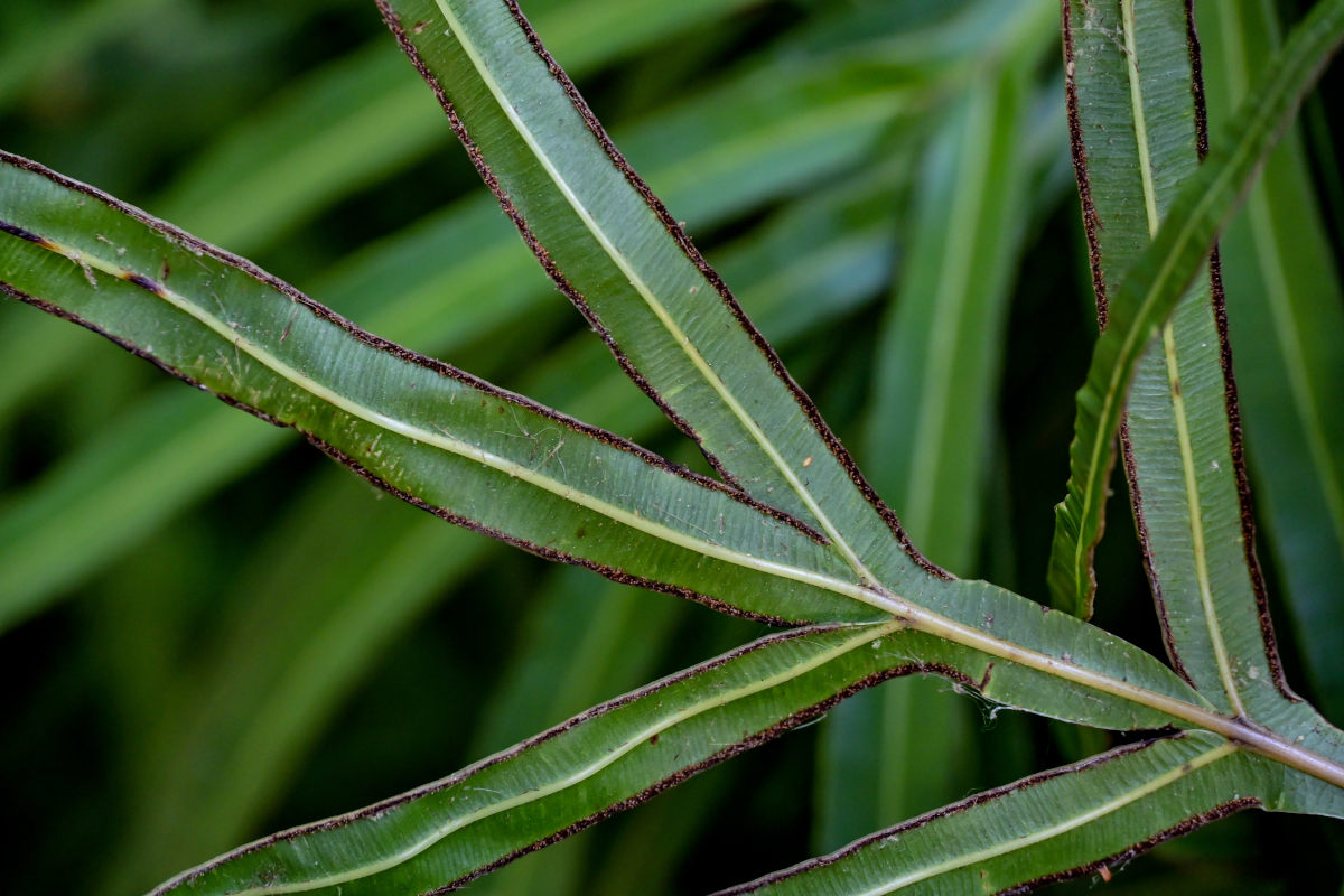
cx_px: 672
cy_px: 448
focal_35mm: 134
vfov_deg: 10.3
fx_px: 4984
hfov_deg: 15.4
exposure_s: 1/125
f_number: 5.6
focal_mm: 89
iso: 2500
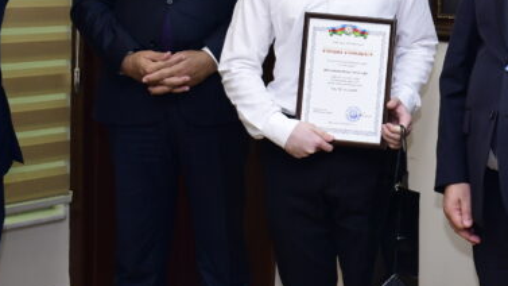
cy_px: -35
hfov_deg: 23.2
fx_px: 1145
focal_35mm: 85
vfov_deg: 13.9
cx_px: 586
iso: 500
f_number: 5
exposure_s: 1/100
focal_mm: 23
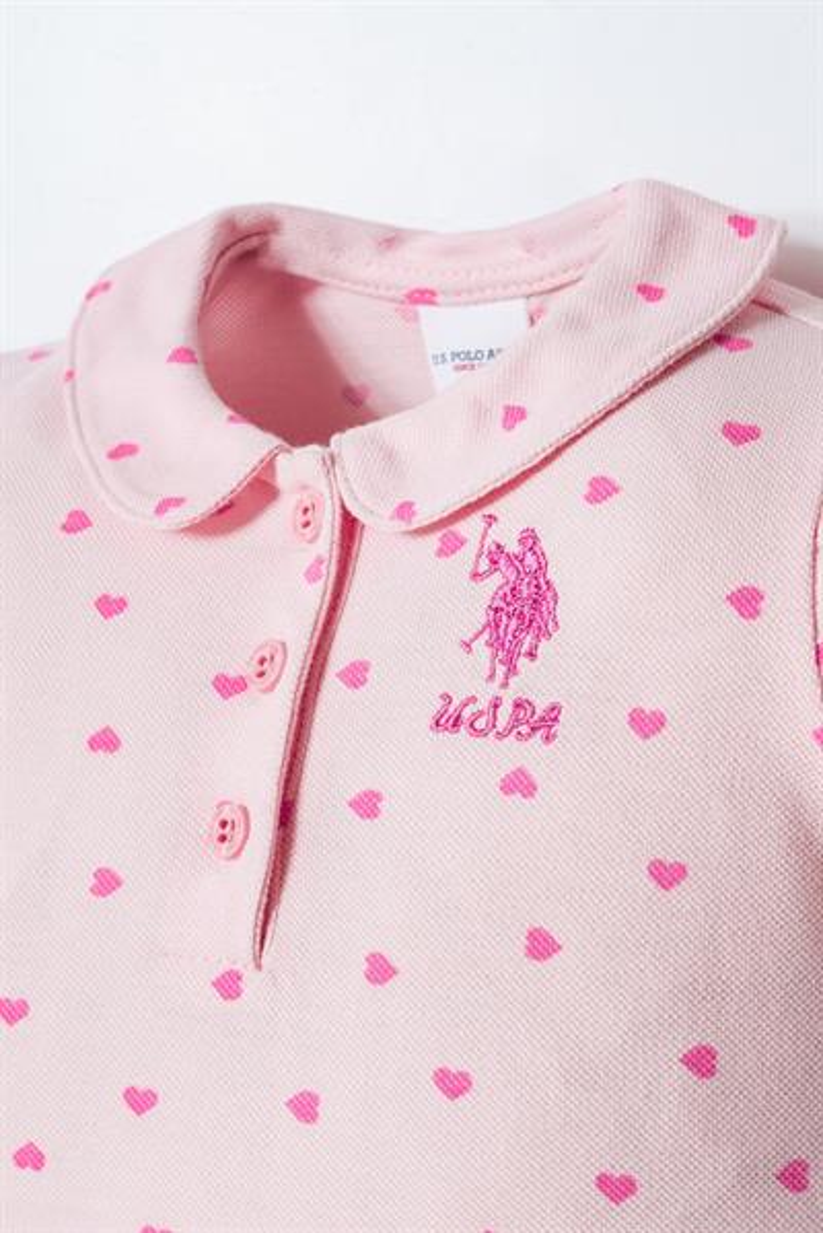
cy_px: 616
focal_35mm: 75
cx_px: 412
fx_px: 2569
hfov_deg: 18.2
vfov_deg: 27.0
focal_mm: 50
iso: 160
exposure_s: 1/125
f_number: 11
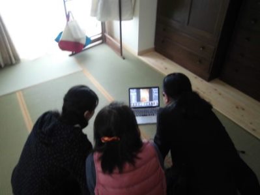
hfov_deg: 67.3
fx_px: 195
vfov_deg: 53.0
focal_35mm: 26
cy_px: 98
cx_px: 130
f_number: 2.8
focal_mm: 4.7
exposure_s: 1/13
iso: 400
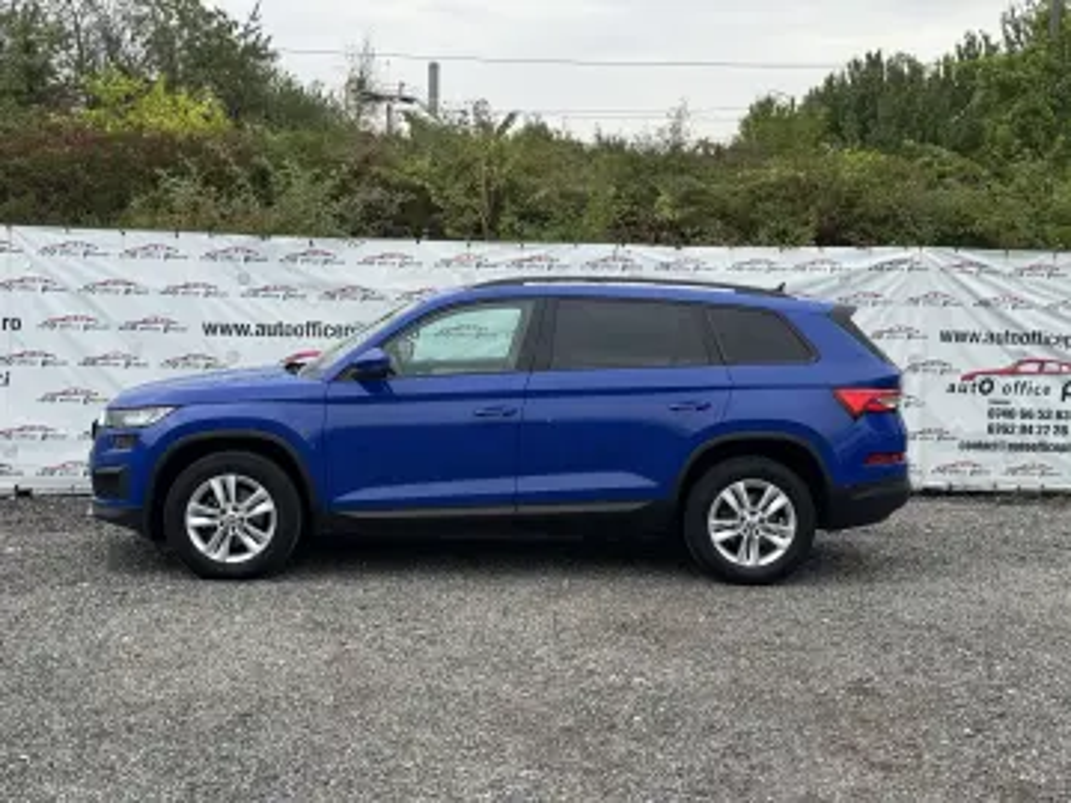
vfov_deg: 30.3
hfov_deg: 39.7
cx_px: 536
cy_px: 402
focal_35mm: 48
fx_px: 1485
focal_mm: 6.76
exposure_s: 1/1724
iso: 64
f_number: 1.78
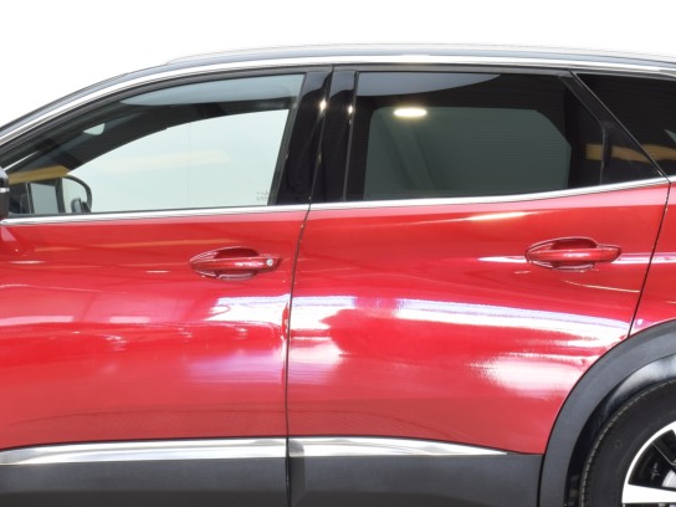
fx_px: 2949
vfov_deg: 9.8
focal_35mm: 151
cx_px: 190
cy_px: 235
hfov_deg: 13.0
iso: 100
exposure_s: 1/4
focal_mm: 38
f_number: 10
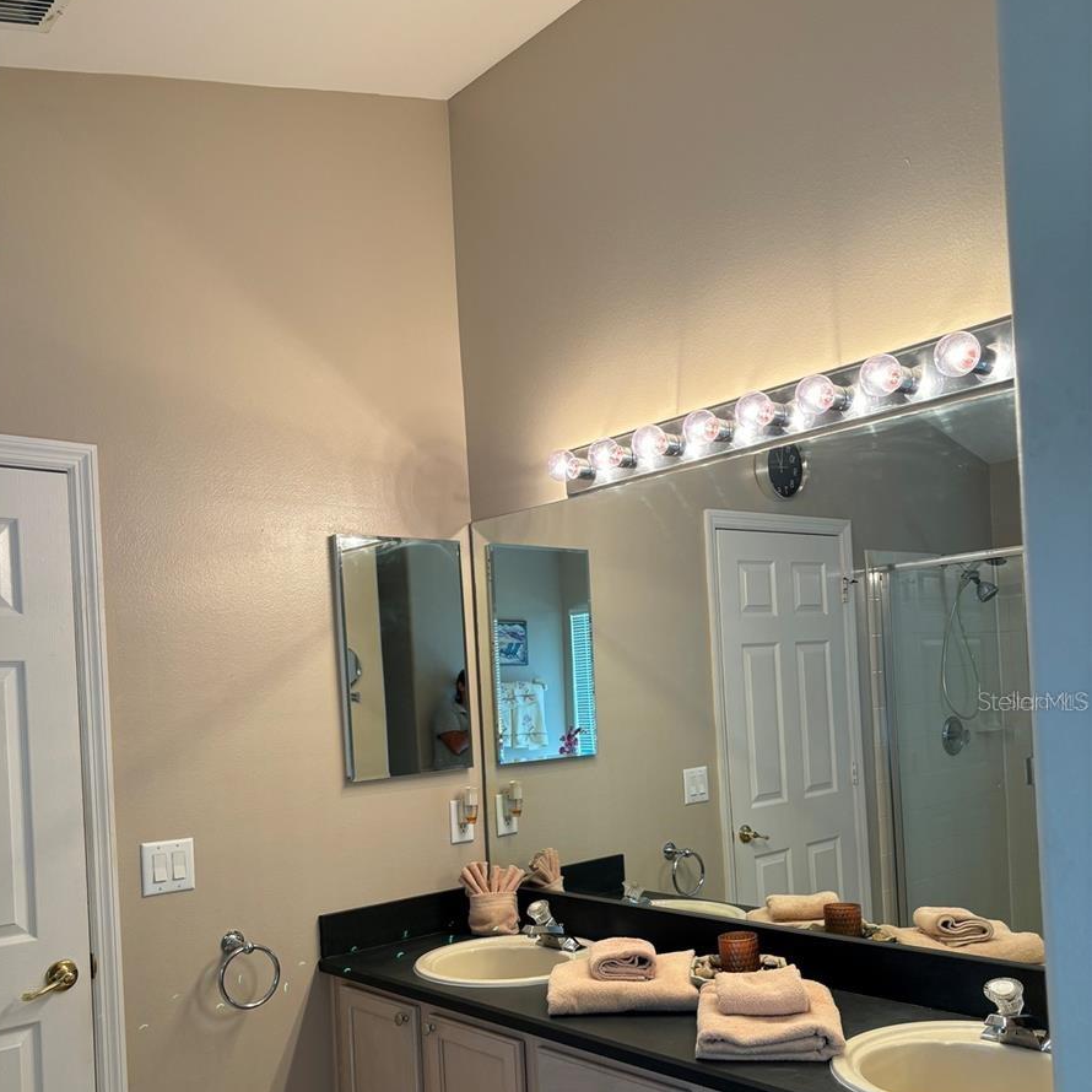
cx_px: 541
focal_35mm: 31
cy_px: 701
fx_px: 1106
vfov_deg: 51.8
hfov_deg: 52.5
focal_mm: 5.96
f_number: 1.6
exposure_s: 1/60
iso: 80
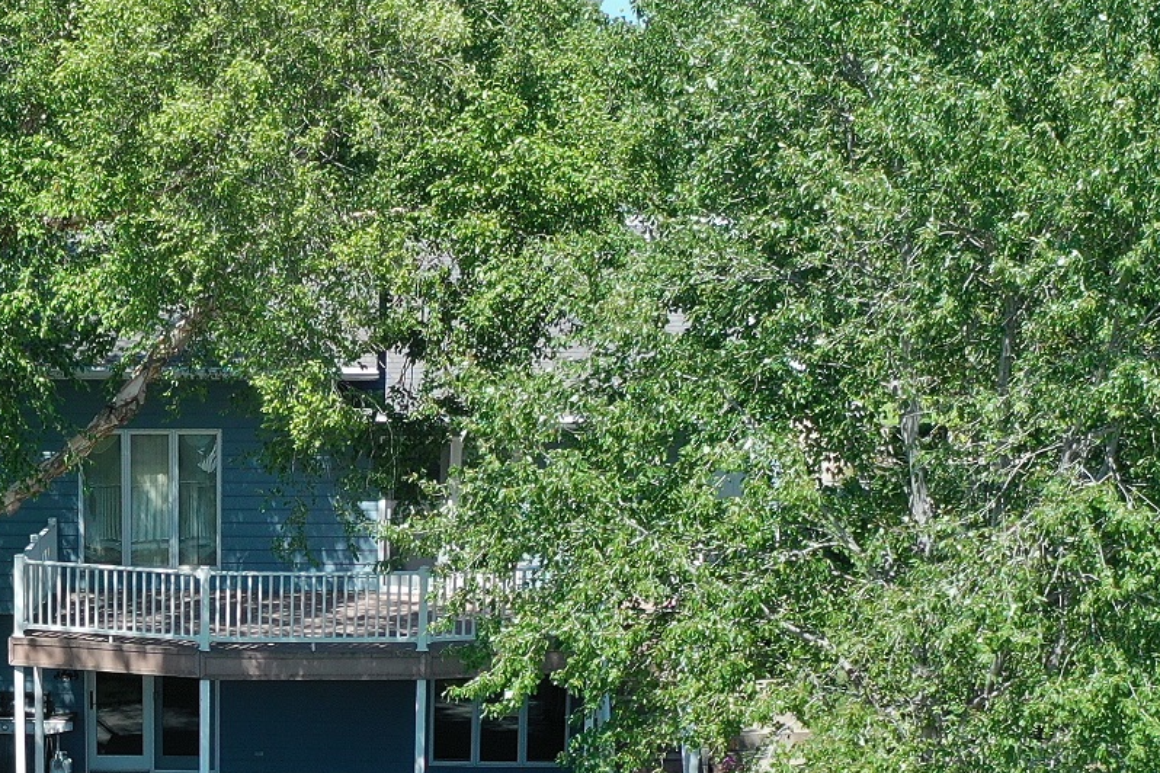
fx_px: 3093
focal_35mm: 96
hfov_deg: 20.7
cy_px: 965
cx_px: 86
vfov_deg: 13.8
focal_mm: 10.26
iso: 100
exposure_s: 1/60
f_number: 3.5
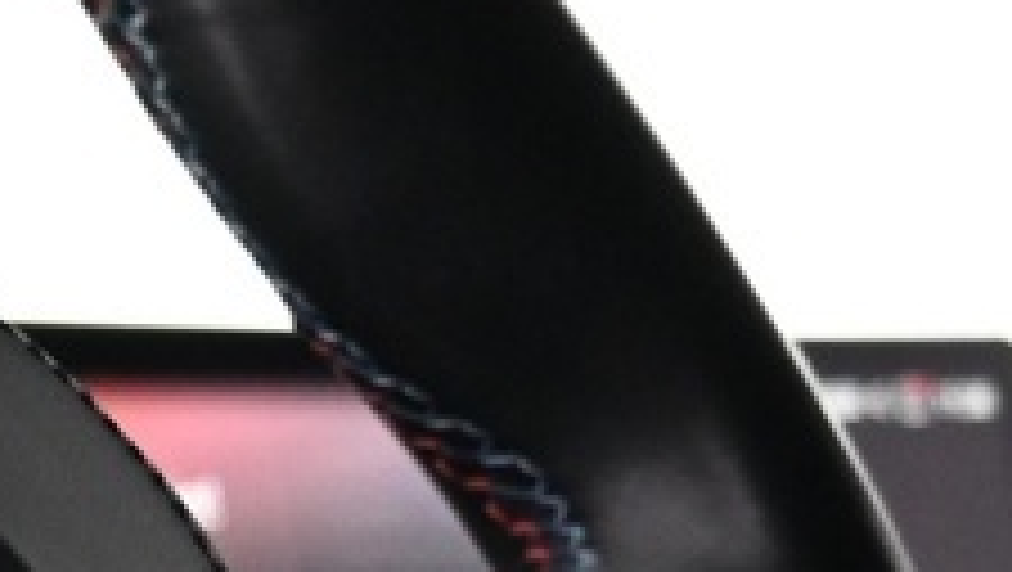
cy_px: 1076
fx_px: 4861
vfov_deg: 6.6
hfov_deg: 11.4
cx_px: -522
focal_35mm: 181
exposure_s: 1/25
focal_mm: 16
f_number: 3.5
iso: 1100
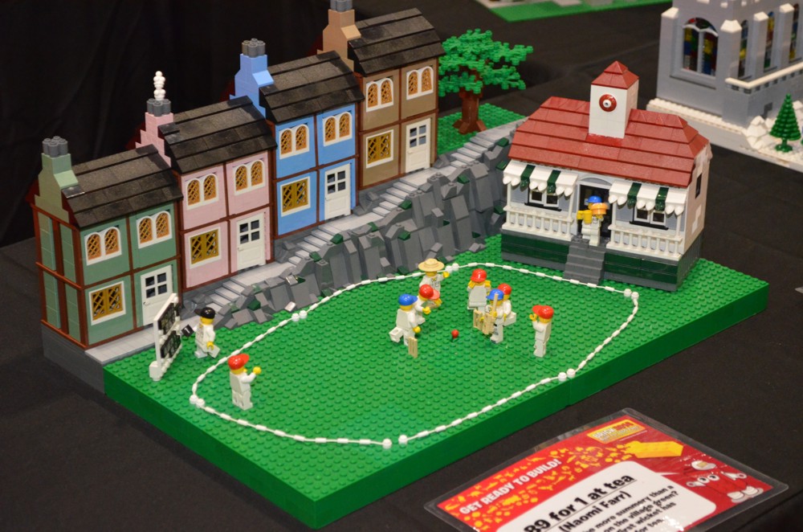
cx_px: 402
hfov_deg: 28.1
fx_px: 1602
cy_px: 266
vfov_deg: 18.8
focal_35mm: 72
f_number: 5.6
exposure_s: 1/60
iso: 3200
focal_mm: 48
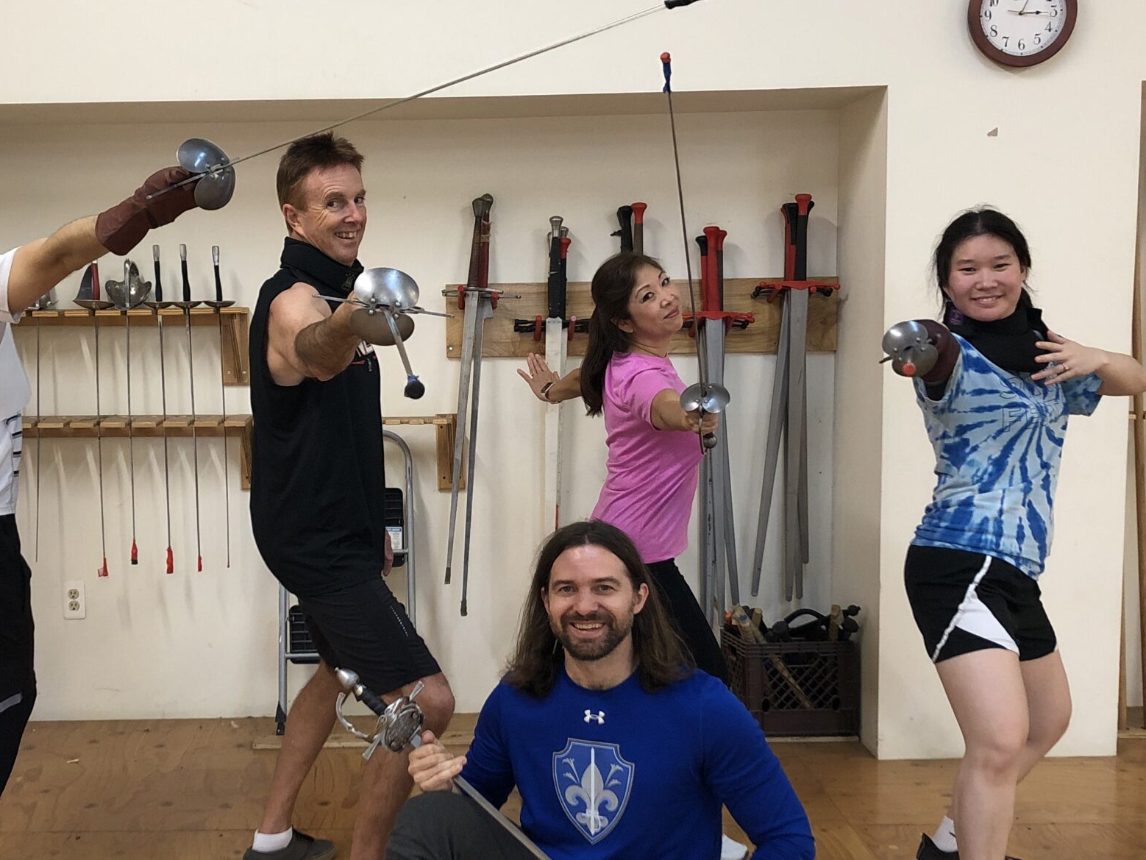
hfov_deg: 40.9
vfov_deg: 31.5
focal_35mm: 46
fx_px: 1523
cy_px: 470
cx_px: 416
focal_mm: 3.99
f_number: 1.8
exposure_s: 1/15
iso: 50
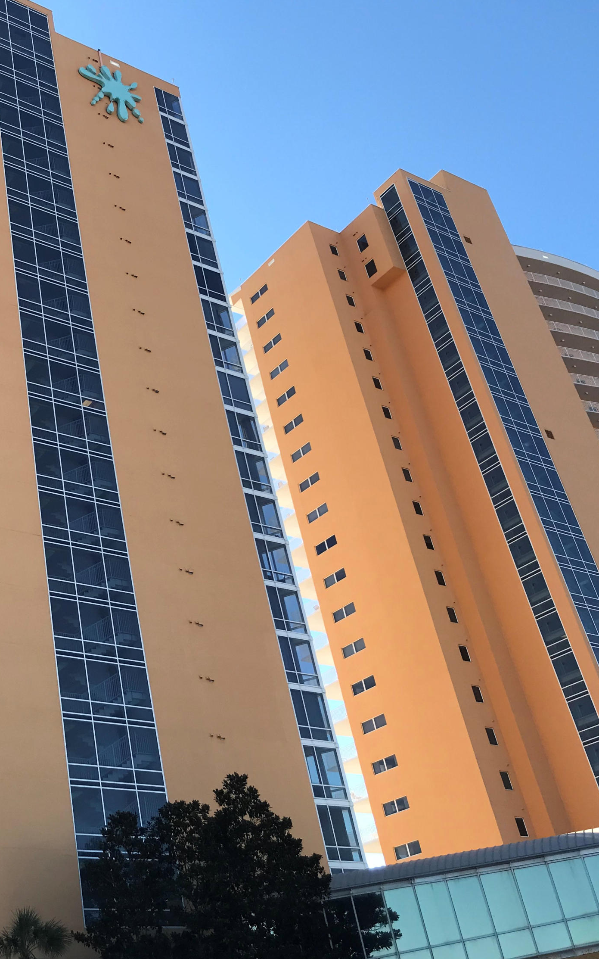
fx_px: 1045
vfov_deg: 49.3
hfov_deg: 30.0
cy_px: 483
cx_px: 13
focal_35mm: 40
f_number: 1.8
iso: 20
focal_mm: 3.99
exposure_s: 1/894
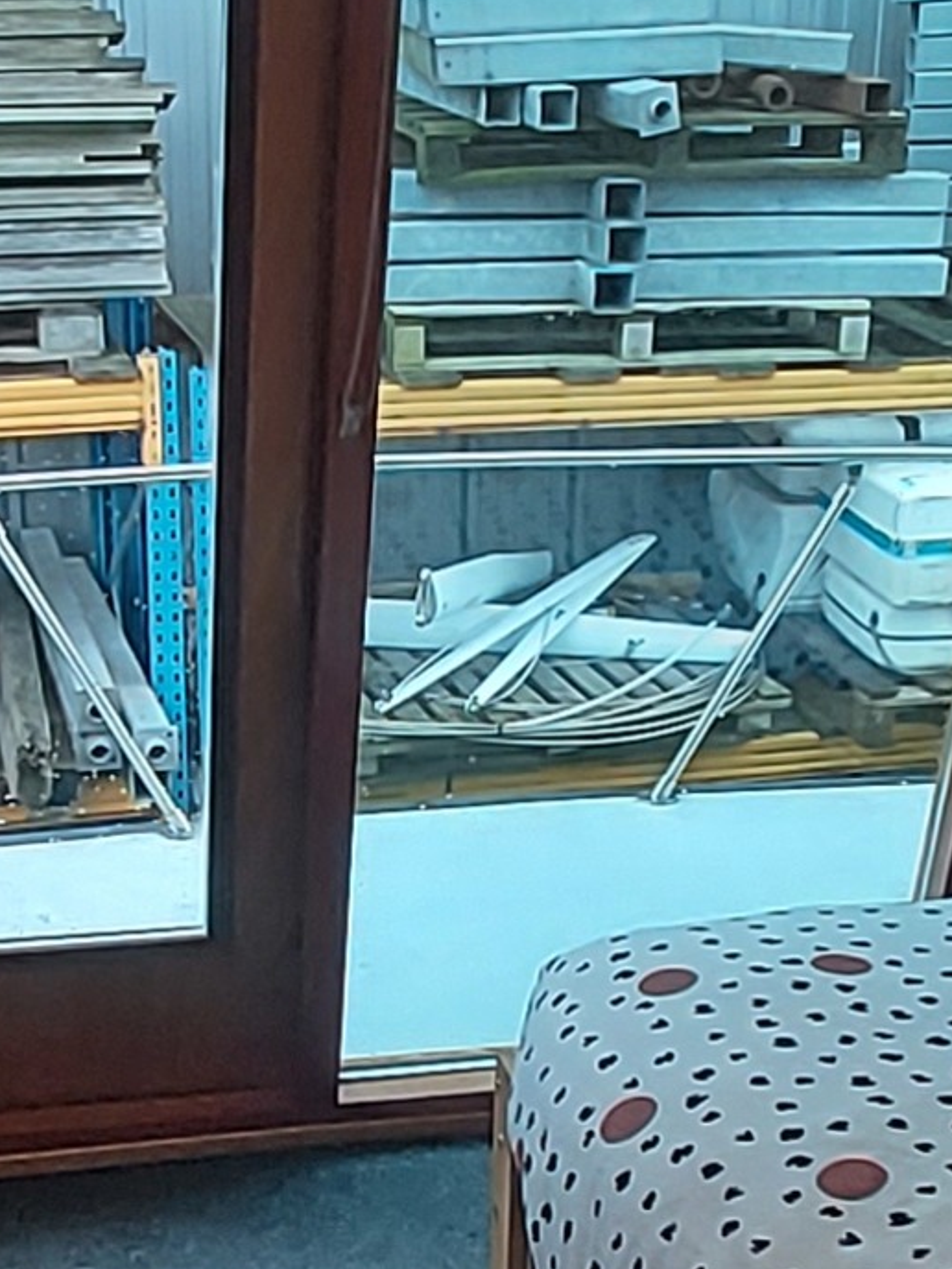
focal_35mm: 63
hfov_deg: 23.2
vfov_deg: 30.5
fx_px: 2310
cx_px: 382
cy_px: 822
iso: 64
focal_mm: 1.42
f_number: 2.2
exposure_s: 1/60
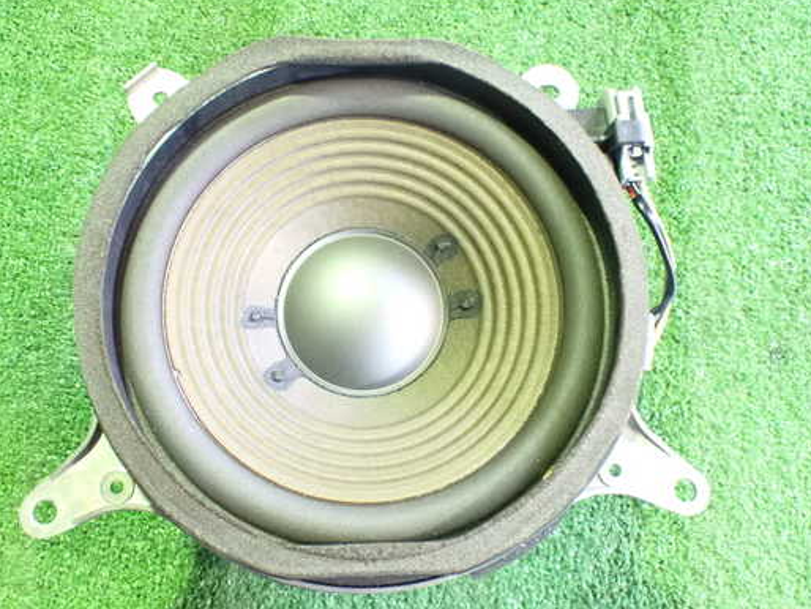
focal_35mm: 35
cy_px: 309
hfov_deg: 52.5
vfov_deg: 40.7
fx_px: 820
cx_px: 371
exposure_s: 1/30
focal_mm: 5.4
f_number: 2.3
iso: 1600
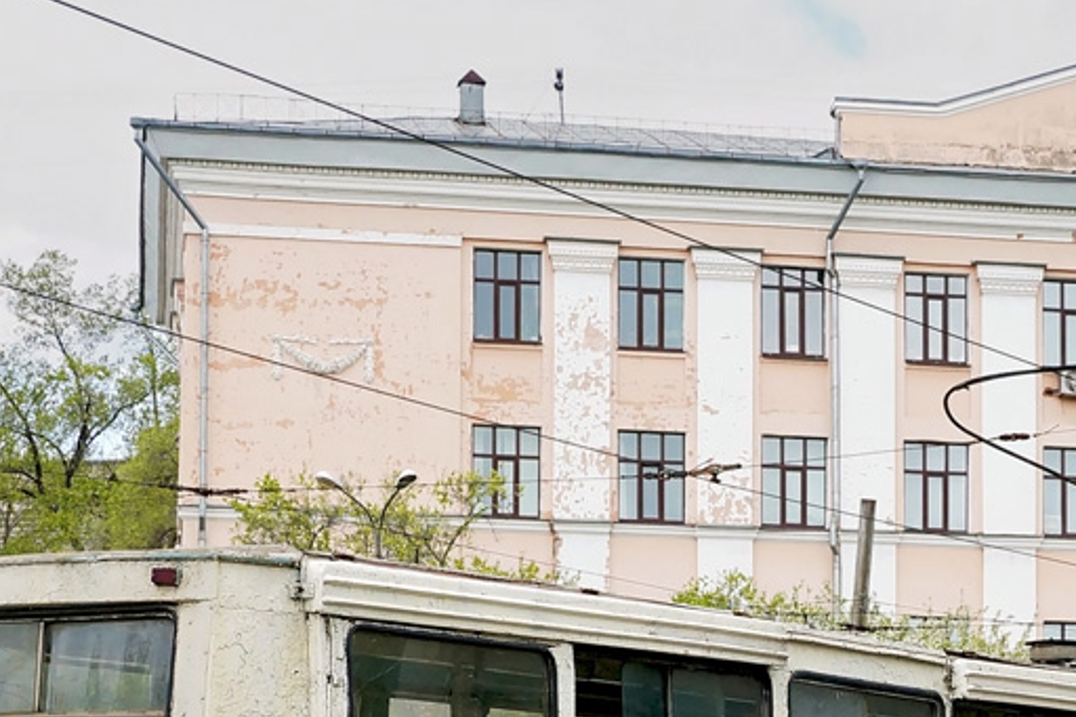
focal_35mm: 96
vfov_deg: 14.0
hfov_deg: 21.1
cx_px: 807
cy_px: 738
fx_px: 2868
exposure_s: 1/800
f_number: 7.1
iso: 400
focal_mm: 26
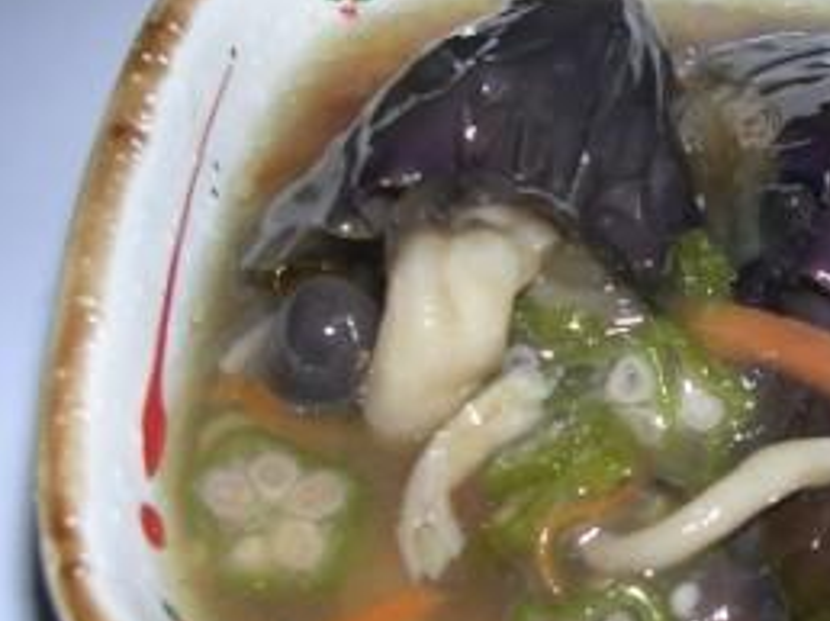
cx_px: 708
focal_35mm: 66
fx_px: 1581
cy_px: 373
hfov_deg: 28.5
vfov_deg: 22.2
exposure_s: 1/60.1
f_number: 2.8
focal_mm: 5.8
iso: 50
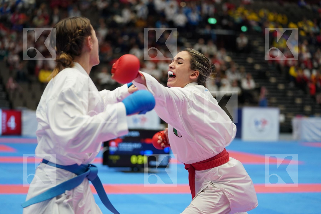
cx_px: 160
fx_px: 820
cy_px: 107
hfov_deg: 22.1
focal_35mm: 92
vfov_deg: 14.9
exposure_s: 1/500
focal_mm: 92
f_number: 2.8
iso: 1250
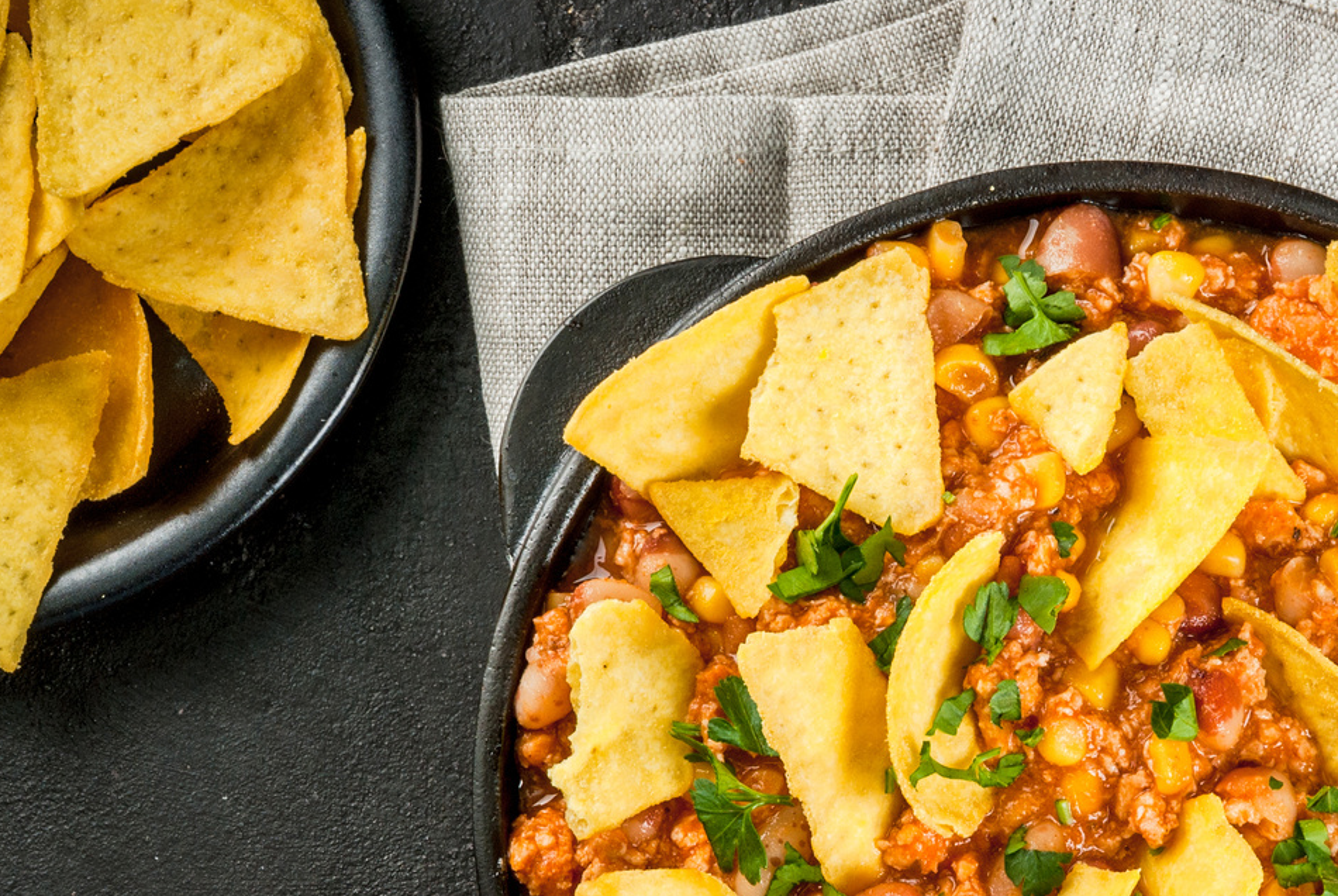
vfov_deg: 10.3
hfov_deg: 15.3
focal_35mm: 133
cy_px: 730
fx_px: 4949
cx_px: 1043
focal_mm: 50
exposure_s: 1/125
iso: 100
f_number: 11
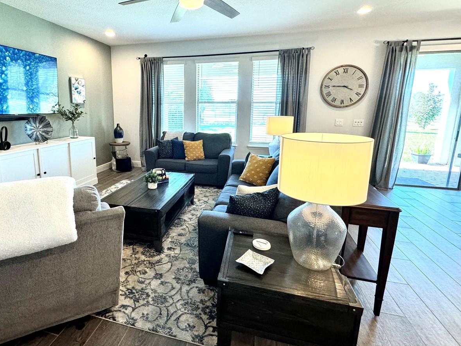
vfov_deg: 68.4
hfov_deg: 83.6
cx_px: 185
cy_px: 153
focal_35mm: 19
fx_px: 253
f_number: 2.2
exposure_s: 1/120
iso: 250
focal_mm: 2.22
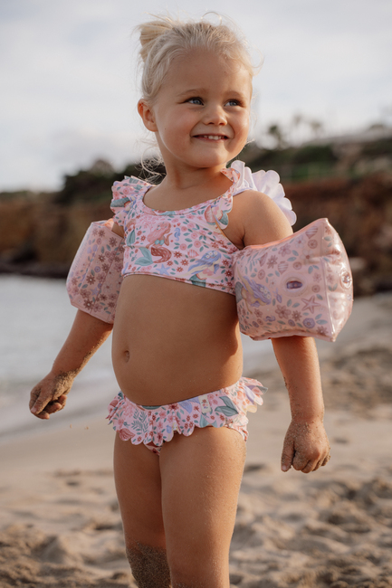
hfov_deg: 19.4
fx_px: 1144
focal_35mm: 70
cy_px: 294
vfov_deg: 28.9
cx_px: 196
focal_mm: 70
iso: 100
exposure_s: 1/500
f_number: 4.5
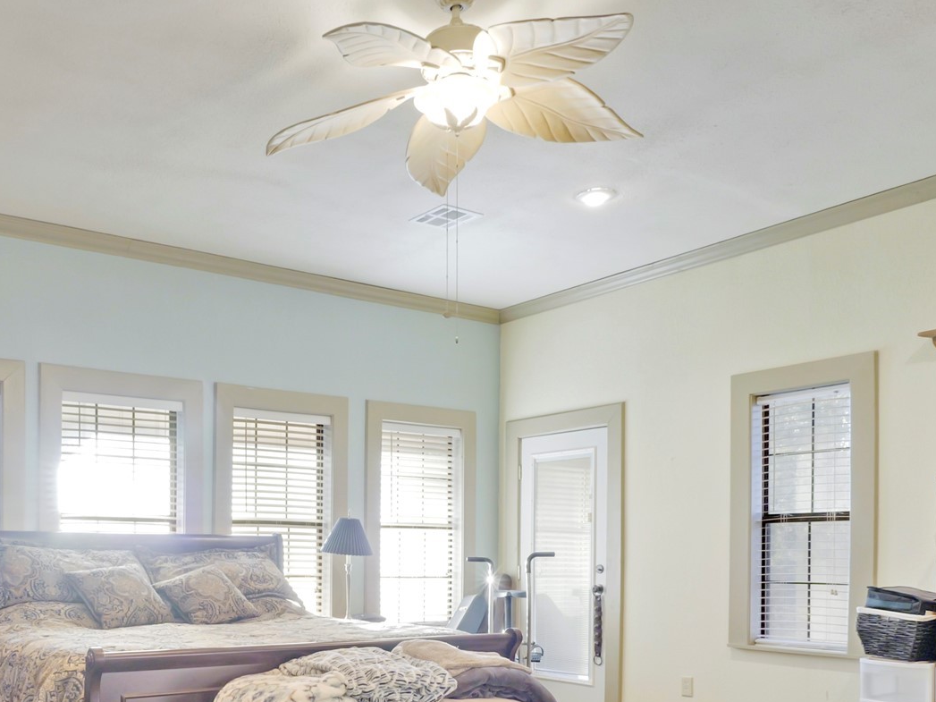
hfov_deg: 53.8
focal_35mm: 33
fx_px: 892
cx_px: 282
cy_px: 599
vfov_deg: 40.4
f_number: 9
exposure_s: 1/1.25
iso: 500
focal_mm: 9
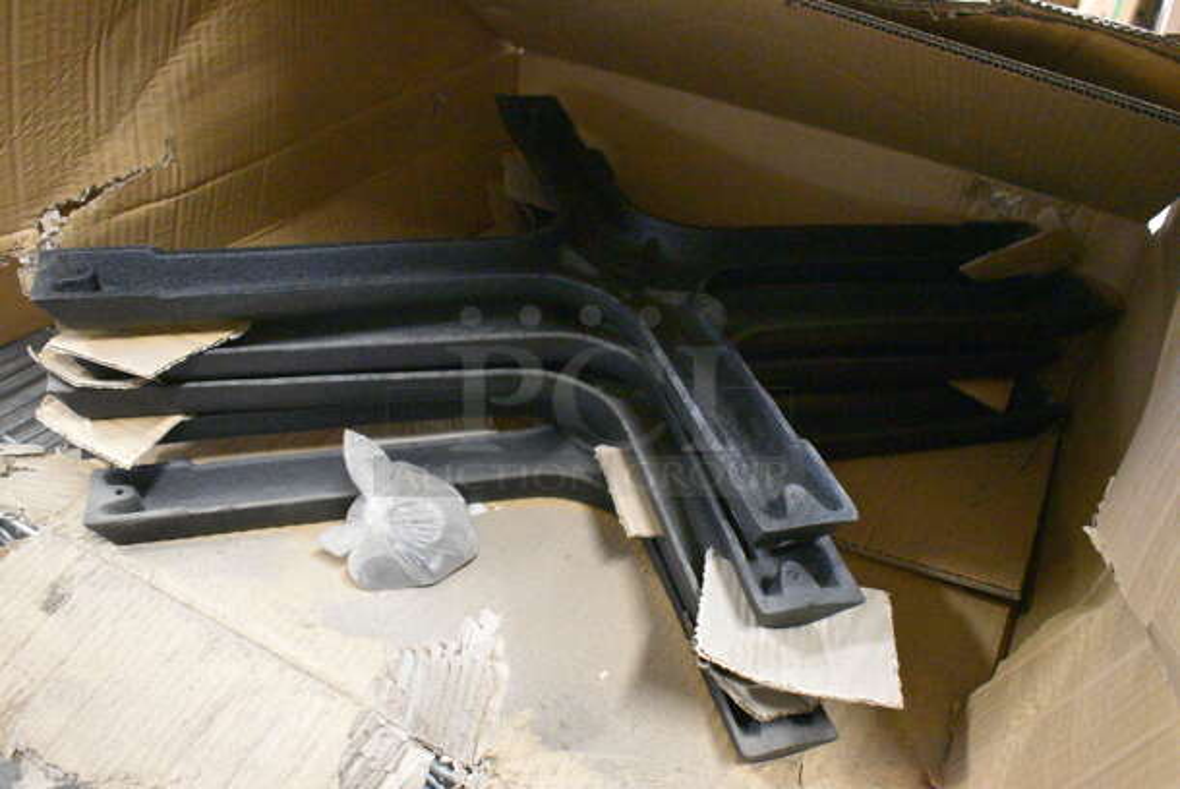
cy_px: 394
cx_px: 590
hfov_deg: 61.9
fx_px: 984
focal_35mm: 30
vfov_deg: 43.7
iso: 12800
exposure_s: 1/60
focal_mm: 20
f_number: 3.8
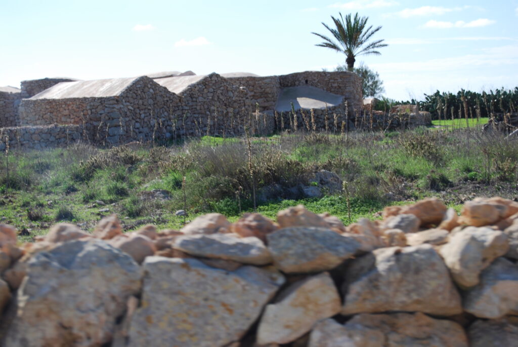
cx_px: 259
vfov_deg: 16.6
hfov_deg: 24.6
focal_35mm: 82
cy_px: 174
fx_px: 1188
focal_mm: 55
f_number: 8
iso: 100
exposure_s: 1/250
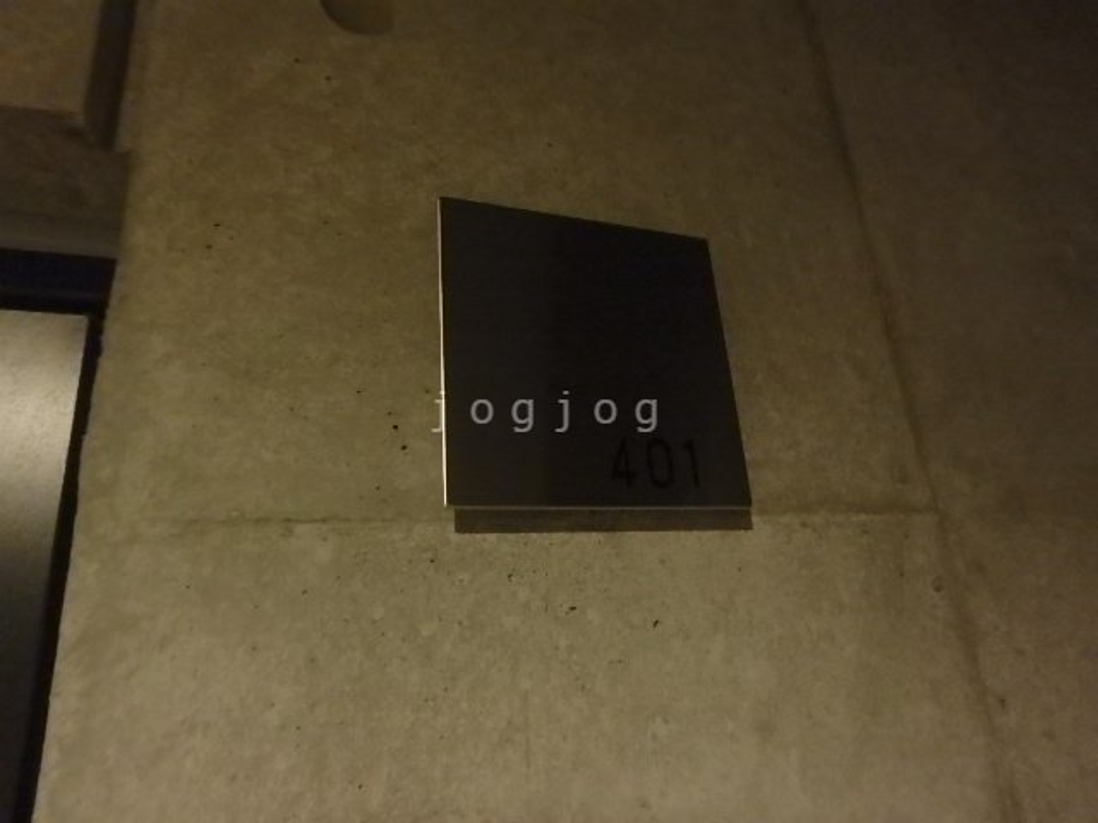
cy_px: 412
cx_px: 549
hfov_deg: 79.0
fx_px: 666
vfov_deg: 63.4
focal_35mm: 21
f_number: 3.5
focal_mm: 3.7
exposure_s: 1/15
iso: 1600
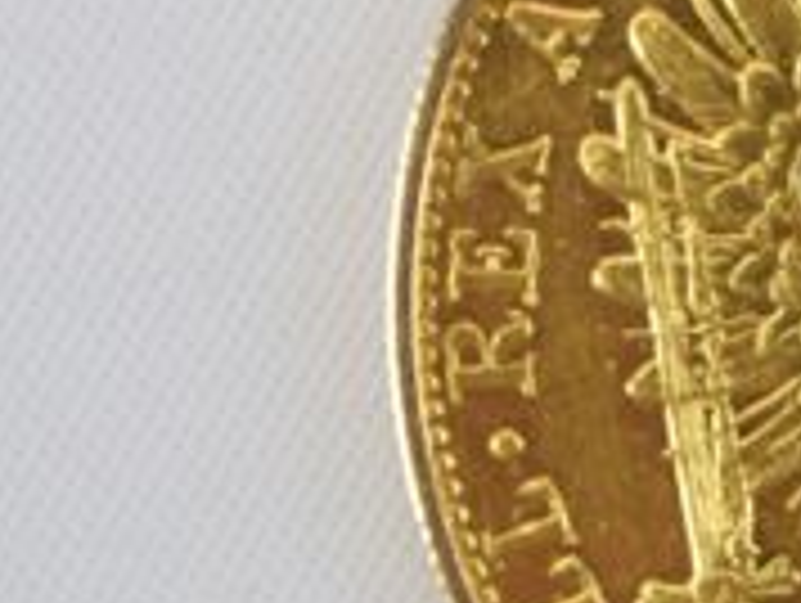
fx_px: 6597
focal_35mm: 285
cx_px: 1125
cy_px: 151
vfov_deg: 5.2
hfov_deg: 6.9
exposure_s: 1/100
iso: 400
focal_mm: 55
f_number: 5.6
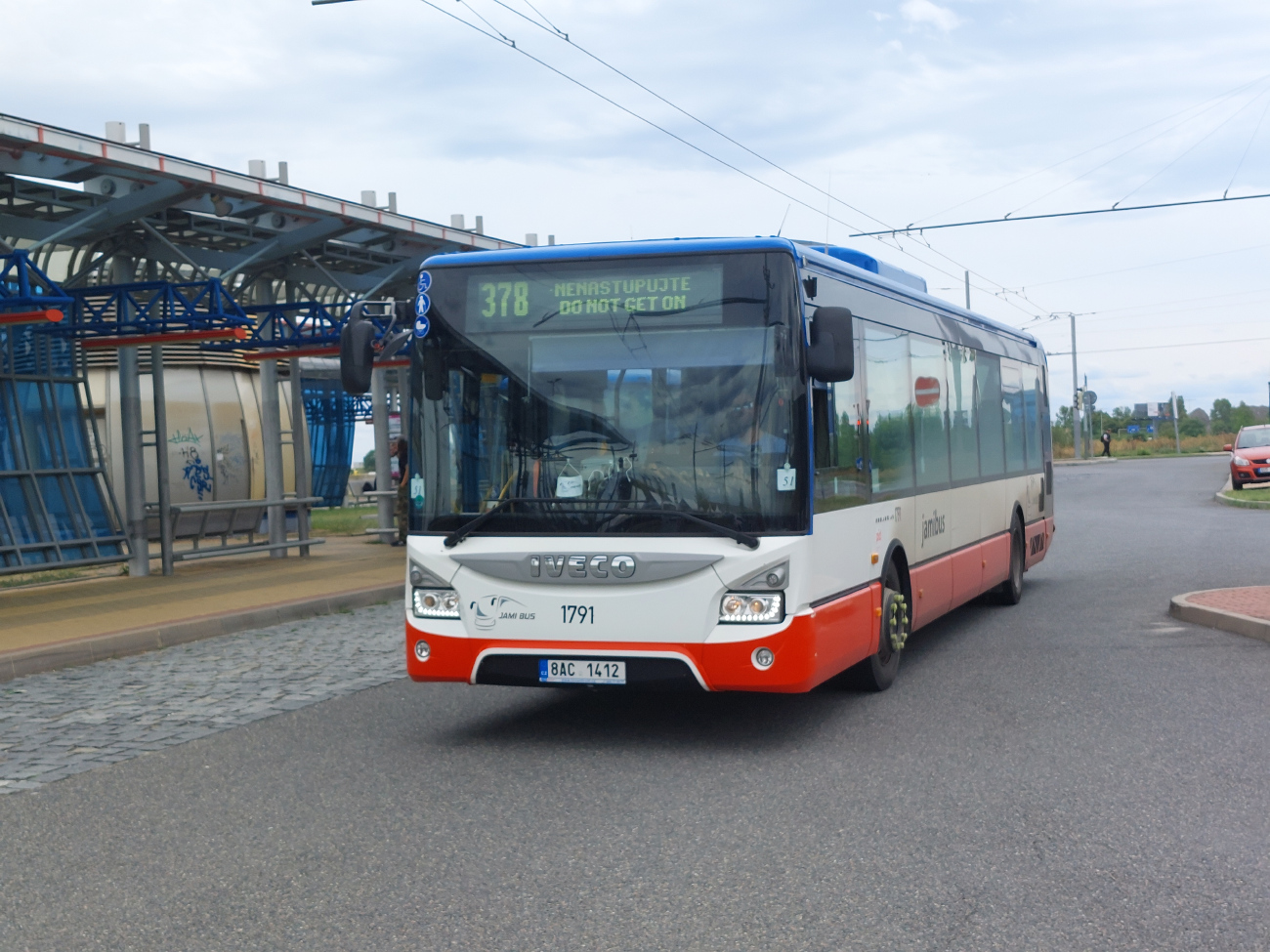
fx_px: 881
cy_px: 476
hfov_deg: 71.6
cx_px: 635
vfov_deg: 56.8
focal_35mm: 24
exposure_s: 1/618
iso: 25
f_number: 1.8
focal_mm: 5.23
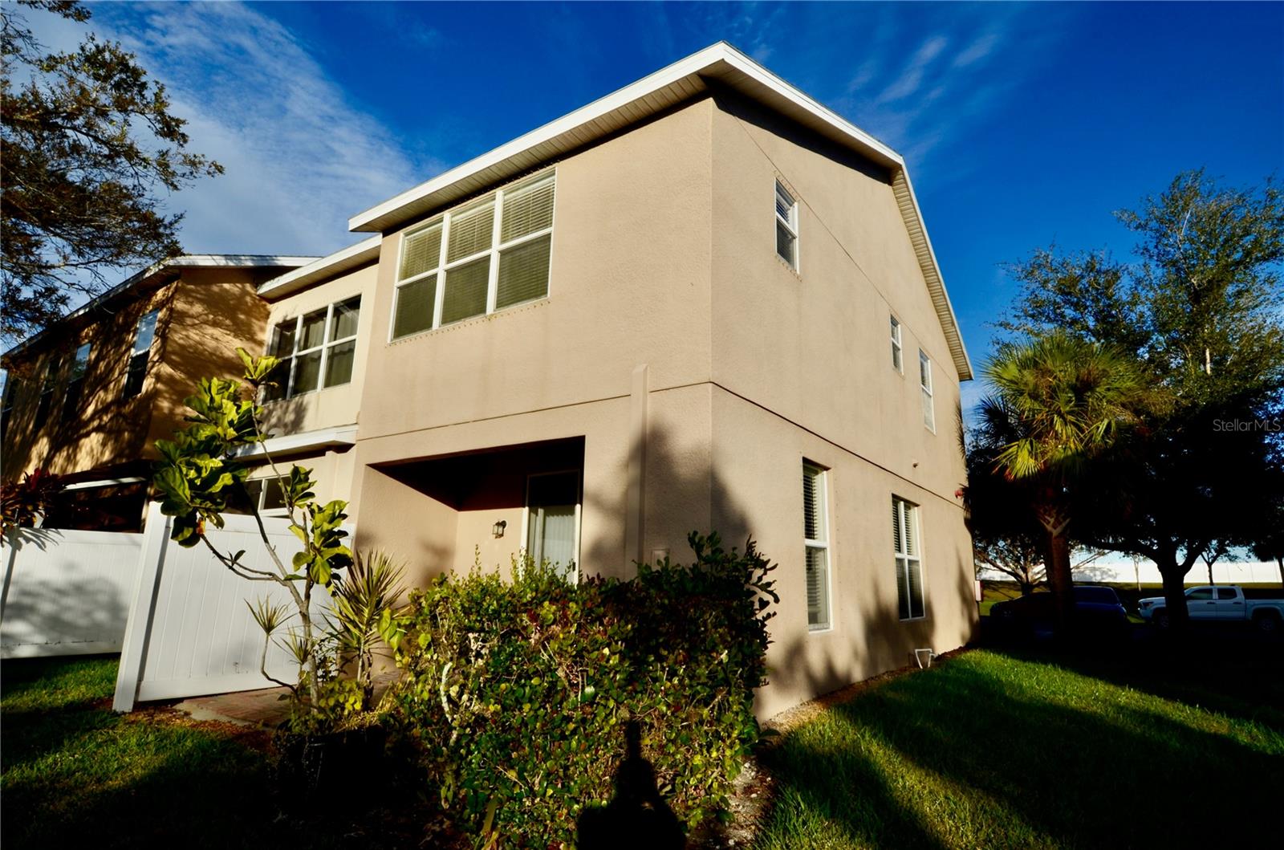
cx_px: 642
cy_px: 425
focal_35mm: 18
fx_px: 641
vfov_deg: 67.1
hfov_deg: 90.1
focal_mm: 12
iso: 100
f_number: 16
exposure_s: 1/200
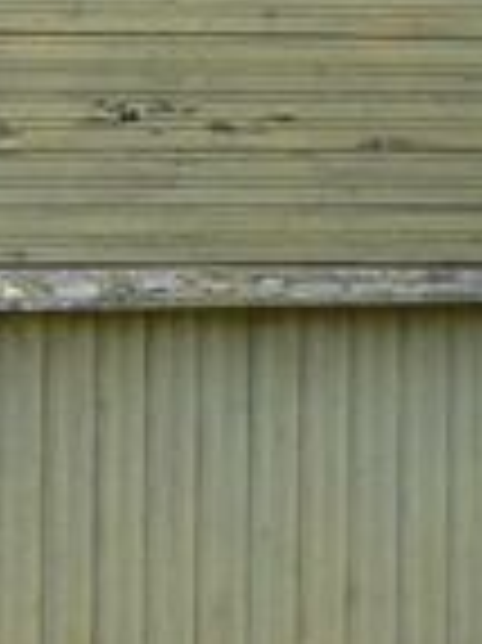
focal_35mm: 328
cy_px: -860
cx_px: -617
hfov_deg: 4.4
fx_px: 6099
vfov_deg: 5.8
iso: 80
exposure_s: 1/60
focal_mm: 7.4
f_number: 2.8
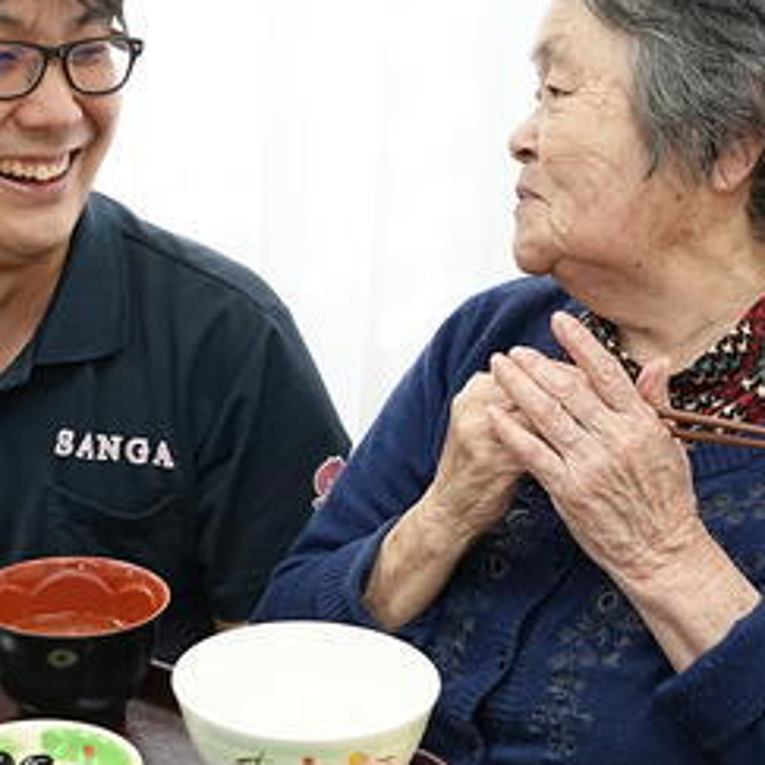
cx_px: 186
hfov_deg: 21.0
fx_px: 2050
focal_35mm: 82
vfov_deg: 21.1
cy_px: 444
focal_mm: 39
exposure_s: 1/160
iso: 4000
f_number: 7.1
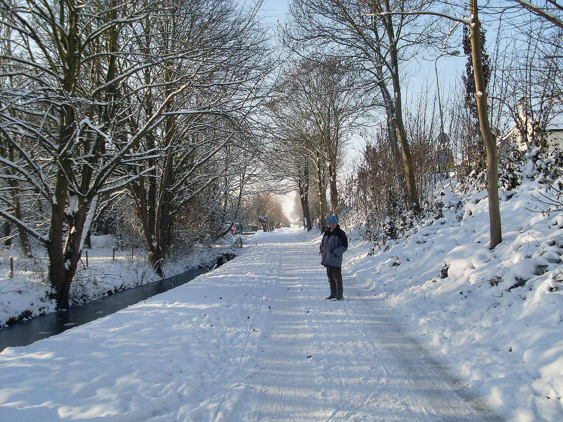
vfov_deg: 37.7
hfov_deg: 49.0
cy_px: 211
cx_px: 282
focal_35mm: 38
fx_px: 618
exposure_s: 1/180
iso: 80
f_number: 7.7
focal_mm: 6.3
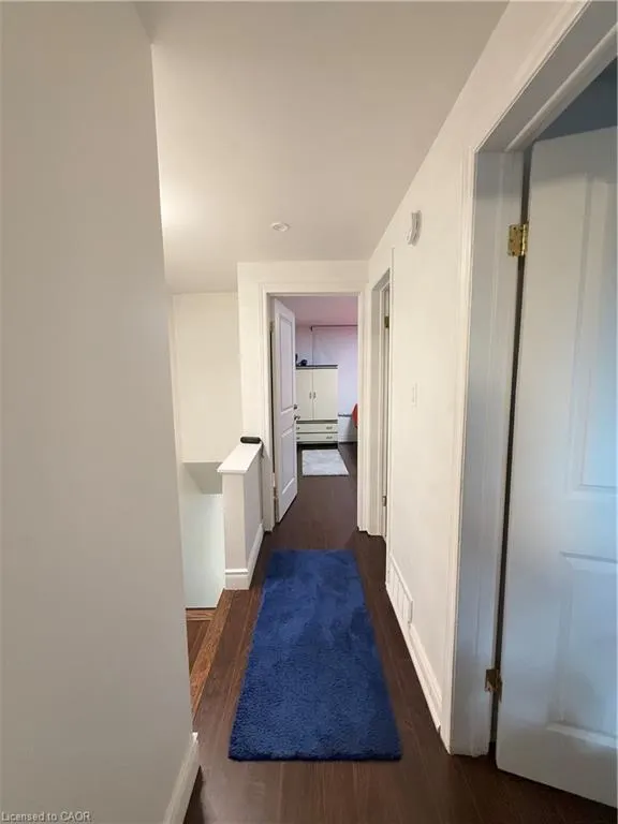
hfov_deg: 85.7
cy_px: 412
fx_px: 333
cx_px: 309
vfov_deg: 102.1
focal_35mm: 14
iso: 500
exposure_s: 1/60
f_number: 2.2
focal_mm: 2.22
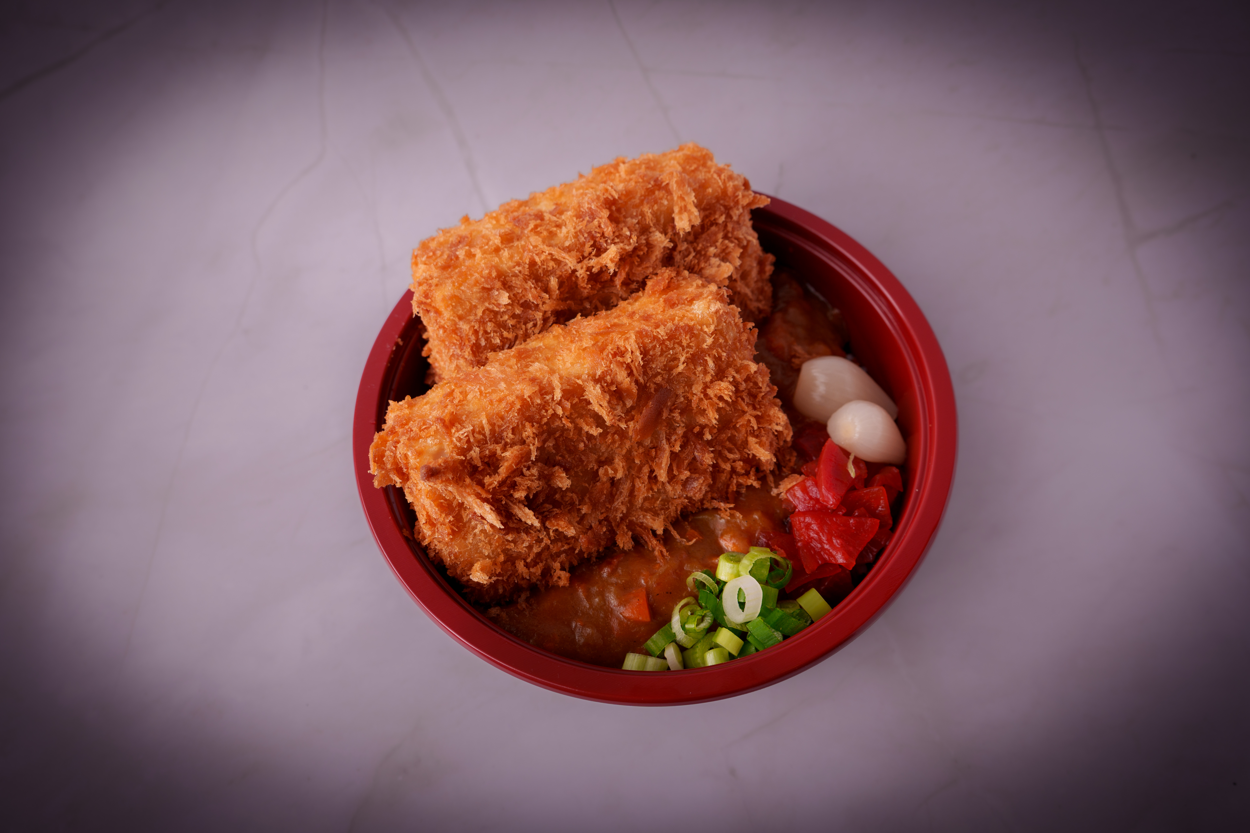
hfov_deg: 58.3
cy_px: 416
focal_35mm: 32
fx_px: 1120
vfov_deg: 40.8
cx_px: 625
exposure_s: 1/200
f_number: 4.5
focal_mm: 21.5
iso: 50
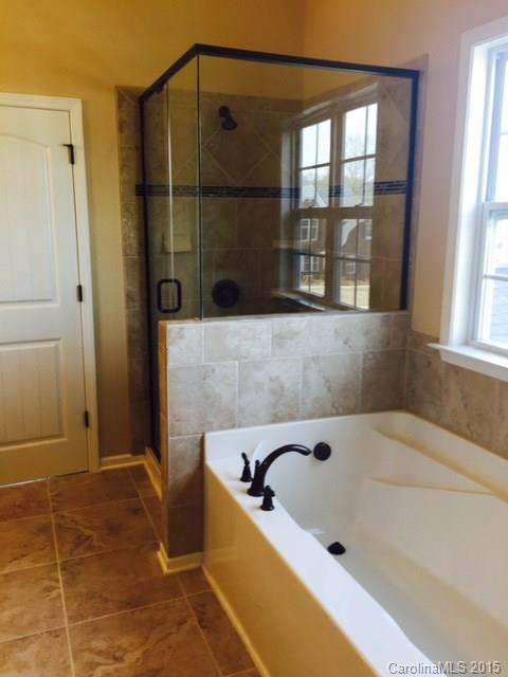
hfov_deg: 48.2
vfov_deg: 61.7
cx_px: 254
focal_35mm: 29
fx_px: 567
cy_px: 338
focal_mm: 4.15
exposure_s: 1/30
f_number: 2.2
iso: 32
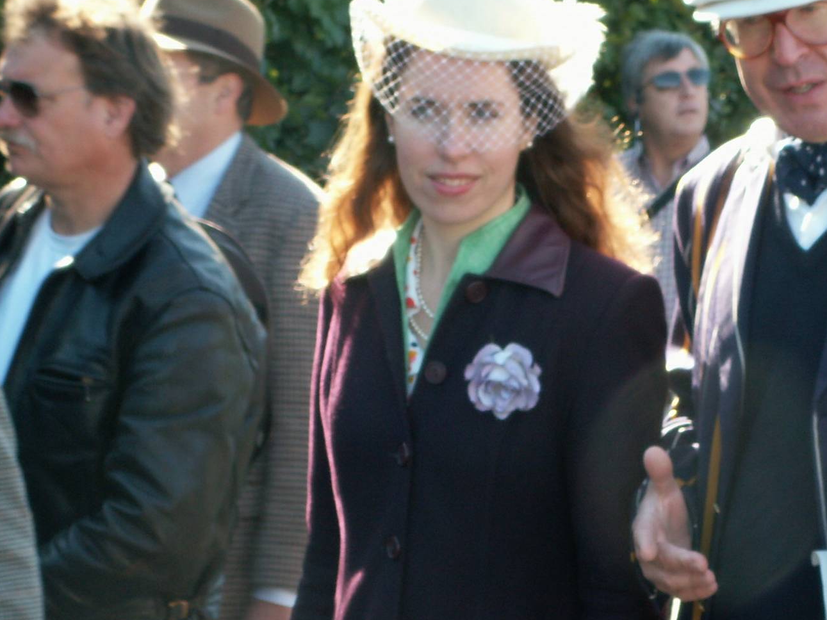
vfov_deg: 8.7
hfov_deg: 11.5
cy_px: 393
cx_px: 762
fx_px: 4085
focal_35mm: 171
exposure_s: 1/60
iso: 50
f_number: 4
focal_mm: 15.43
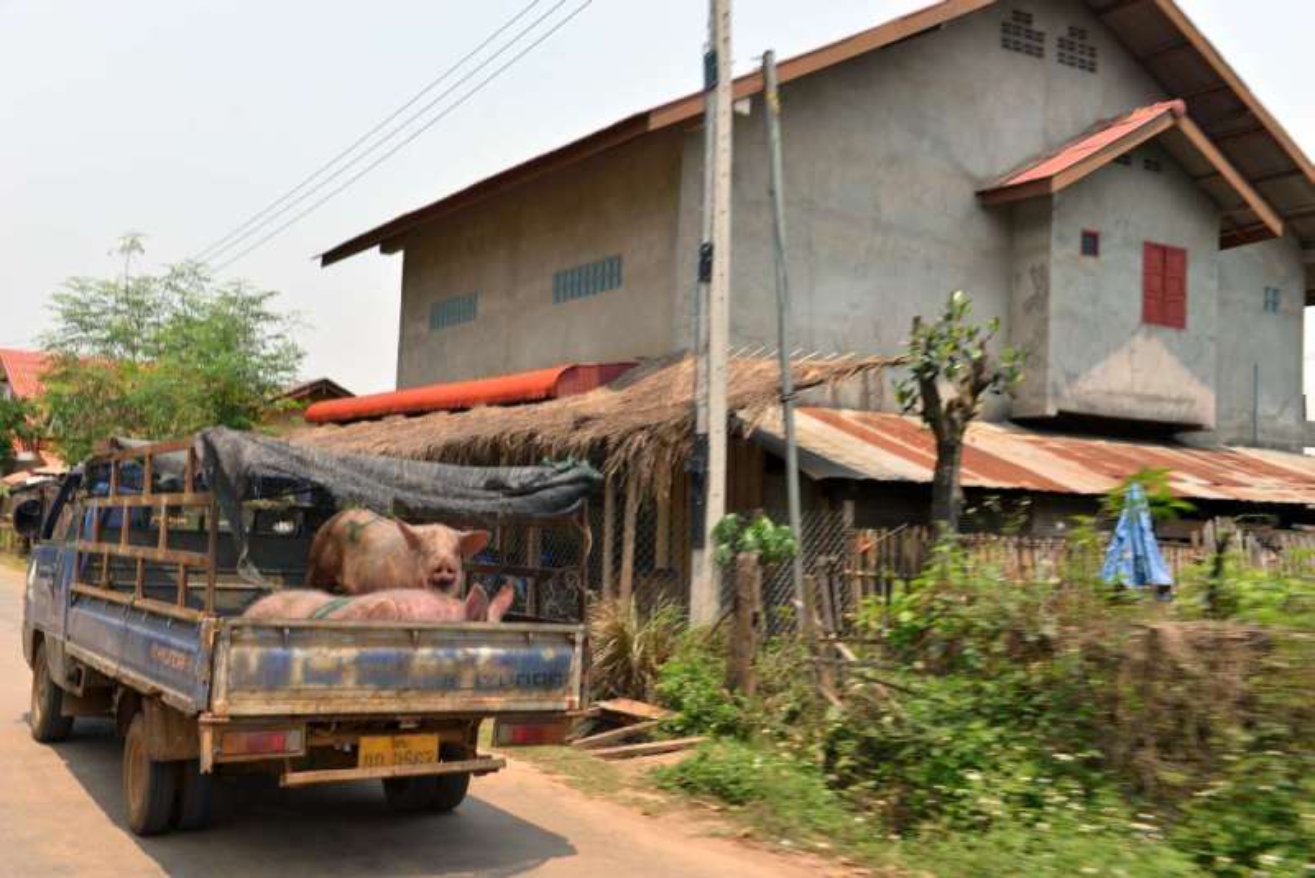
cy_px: 439
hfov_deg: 53.1
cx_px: 658
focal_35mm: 36
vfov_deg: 36.9
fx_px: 1315
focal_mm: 36
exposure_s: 1/160
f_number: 6.3
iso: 100
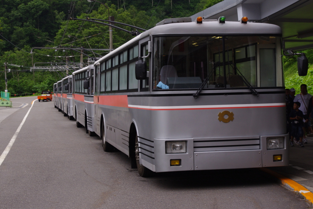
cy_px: 104
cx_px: 156
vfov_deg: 21.2
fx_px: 556
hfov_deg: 31.4
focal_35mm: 64
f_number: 10
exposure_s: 1/80
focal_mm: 42.5
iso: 400
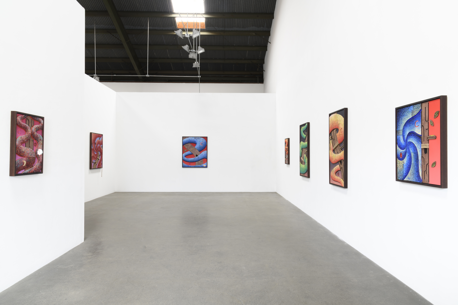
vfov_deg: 53.1
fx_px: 305
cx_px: 229
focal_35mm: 24
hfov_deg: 73.7
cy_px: 152
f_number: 18
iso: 200
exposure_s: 1/1.25
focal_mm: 24
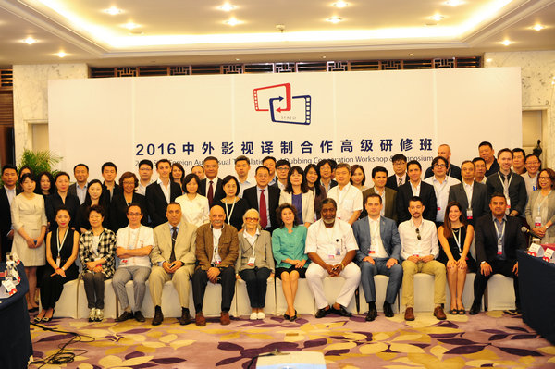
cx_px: 278
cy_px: 184
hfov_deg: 39.6
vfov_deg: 26.9
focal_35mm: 50
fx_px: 770
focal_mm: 50
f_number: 4
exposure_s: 1/50
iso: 1250
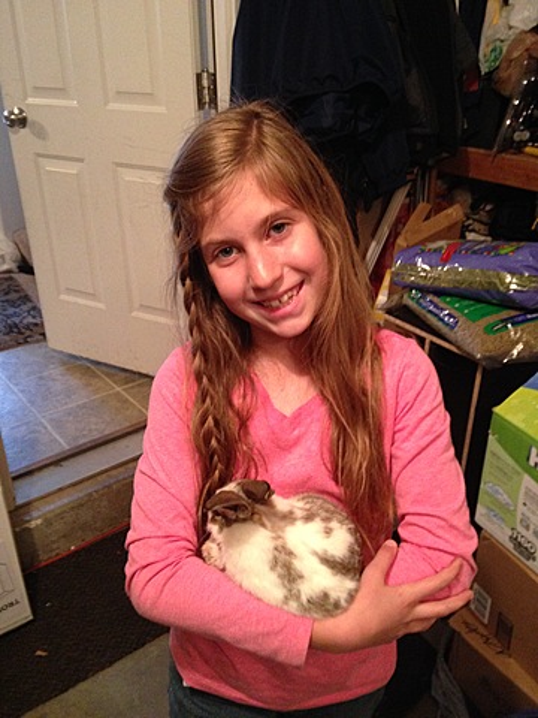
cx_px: 269
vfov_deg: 55.4
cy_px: 359
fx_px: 684
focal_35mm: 33
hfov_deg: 42.9
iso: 400
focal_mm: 4.12
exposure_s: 1/15
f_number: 2.4
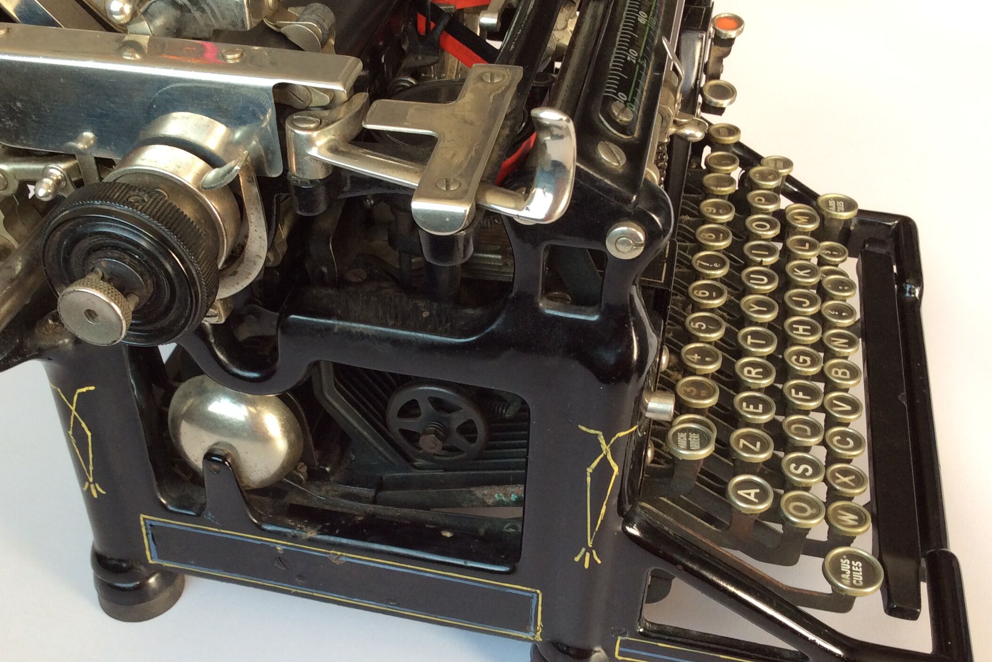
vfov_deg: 32.6
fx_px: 1130
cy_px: 382
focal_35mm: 41
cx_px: 392
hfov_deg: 47.1
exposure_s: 1/50
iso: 40
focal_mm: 3.3
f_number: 2.4
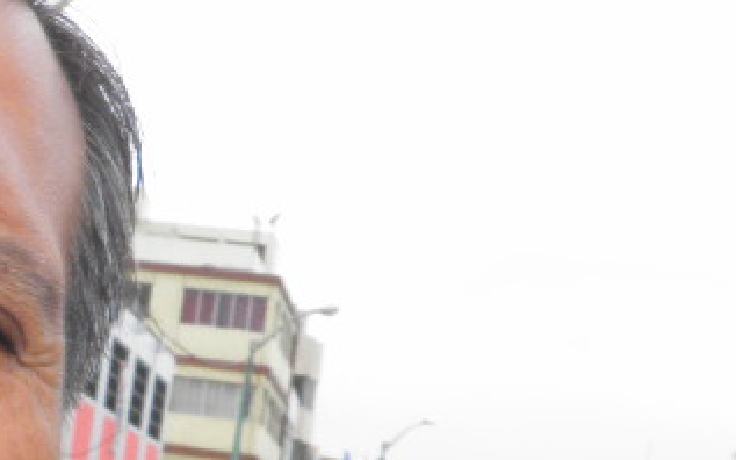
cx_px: -439
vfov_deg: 10.8
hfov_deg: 15.7
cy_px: 427
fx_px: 2407
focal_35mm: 120
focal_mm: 4.9
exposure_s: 1/100
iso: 50
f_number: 5.7
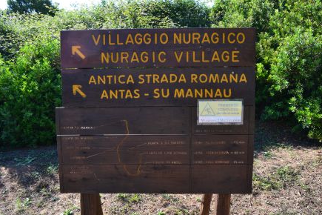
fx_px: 277
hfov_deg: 60.3
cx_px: 159
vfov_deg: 42.3
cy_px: 107
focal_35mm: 31
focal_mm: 20
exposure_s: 1/160
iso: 400
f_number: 9
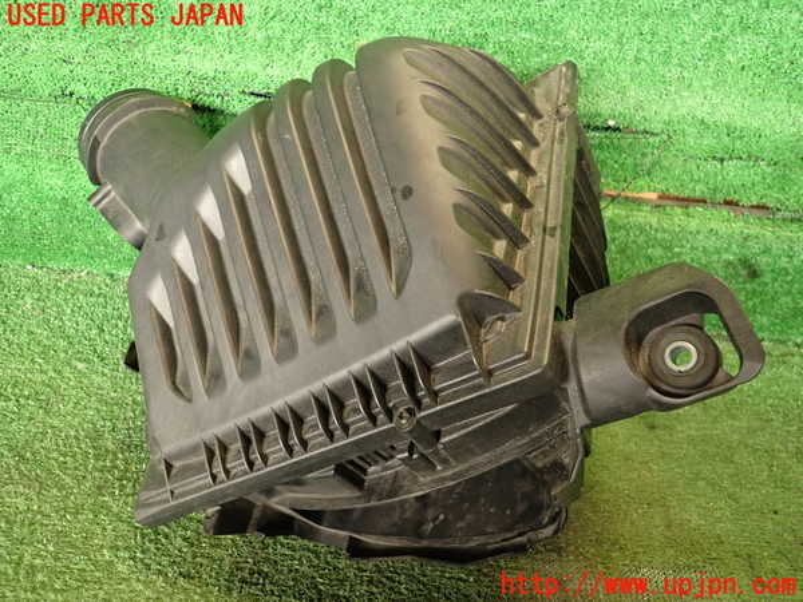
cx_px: 402
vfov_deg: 54.9
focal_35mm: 25
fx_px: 580
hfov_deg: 69.4
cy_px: 301
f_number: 2
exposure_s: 1/30
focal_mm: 4.5
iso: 250
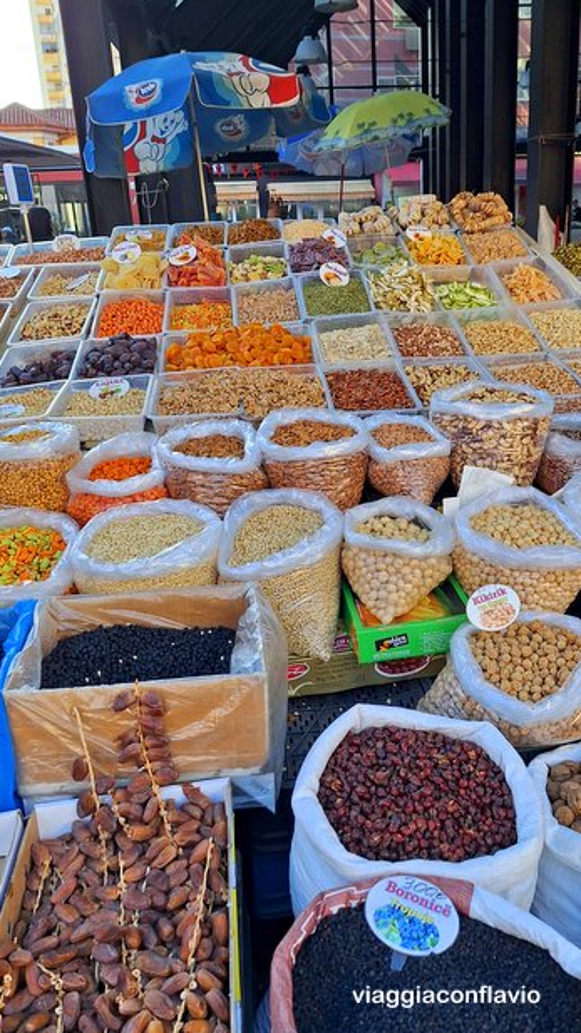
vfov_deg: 71.9
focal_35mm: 26
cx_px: 340
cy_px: 501
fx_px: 712
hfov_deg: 44.2
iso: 40
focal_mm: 5.54
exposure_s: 1/388
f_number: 1.8
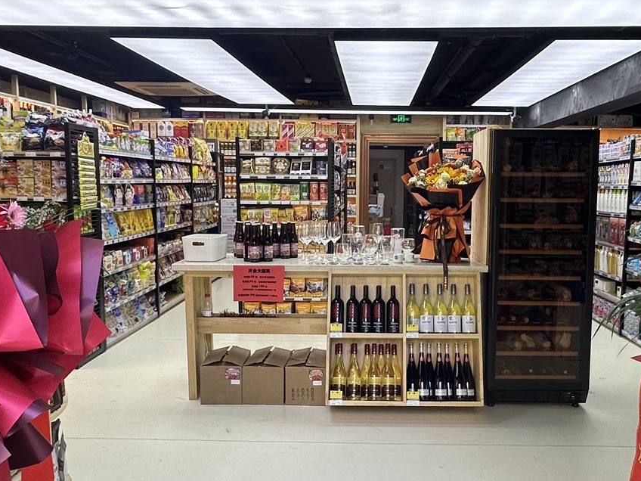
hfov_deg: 55.2
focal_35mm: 33
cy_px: 256
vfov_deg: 42.9
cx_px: 364
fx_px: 611
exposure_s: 1/99
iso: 80
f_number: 2.2
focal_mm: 2.22
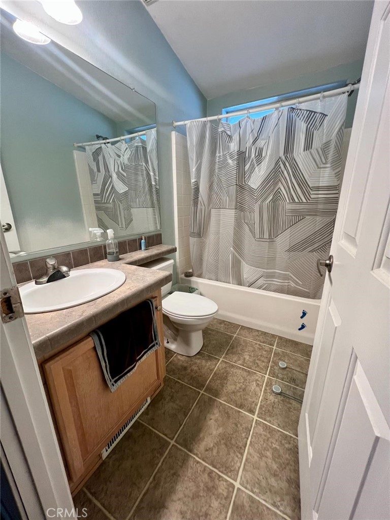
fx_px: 195
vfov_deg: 106.2
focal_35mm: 13
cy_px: 260
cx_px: 195
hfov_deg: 89.9
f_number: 1.8
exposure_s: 1/120
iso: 250
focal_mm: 1.57
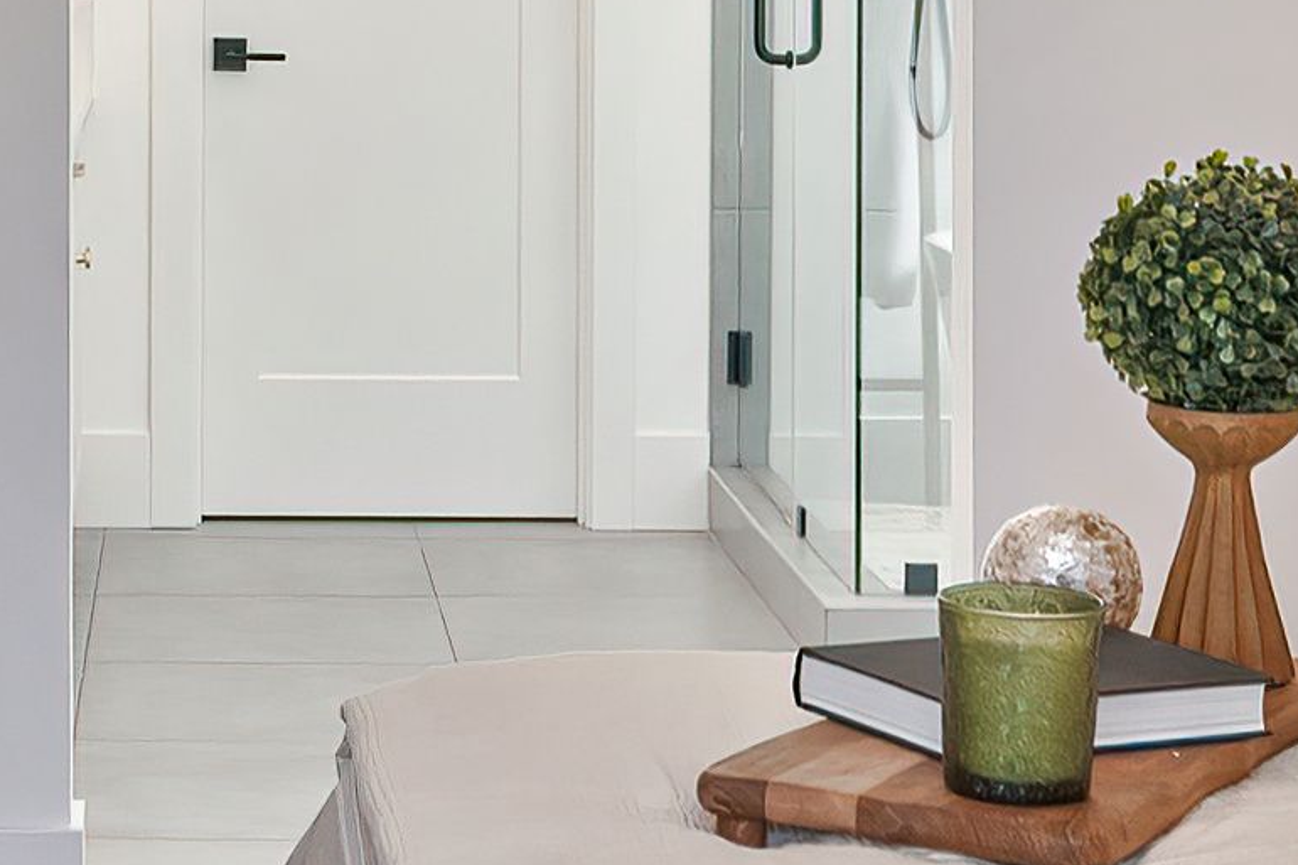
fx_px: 3965
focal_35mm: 110
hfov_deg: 18.3
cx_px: 155
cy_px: 7
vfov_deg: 12.3
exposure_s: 1/100
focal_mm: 14
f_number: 5
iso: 640
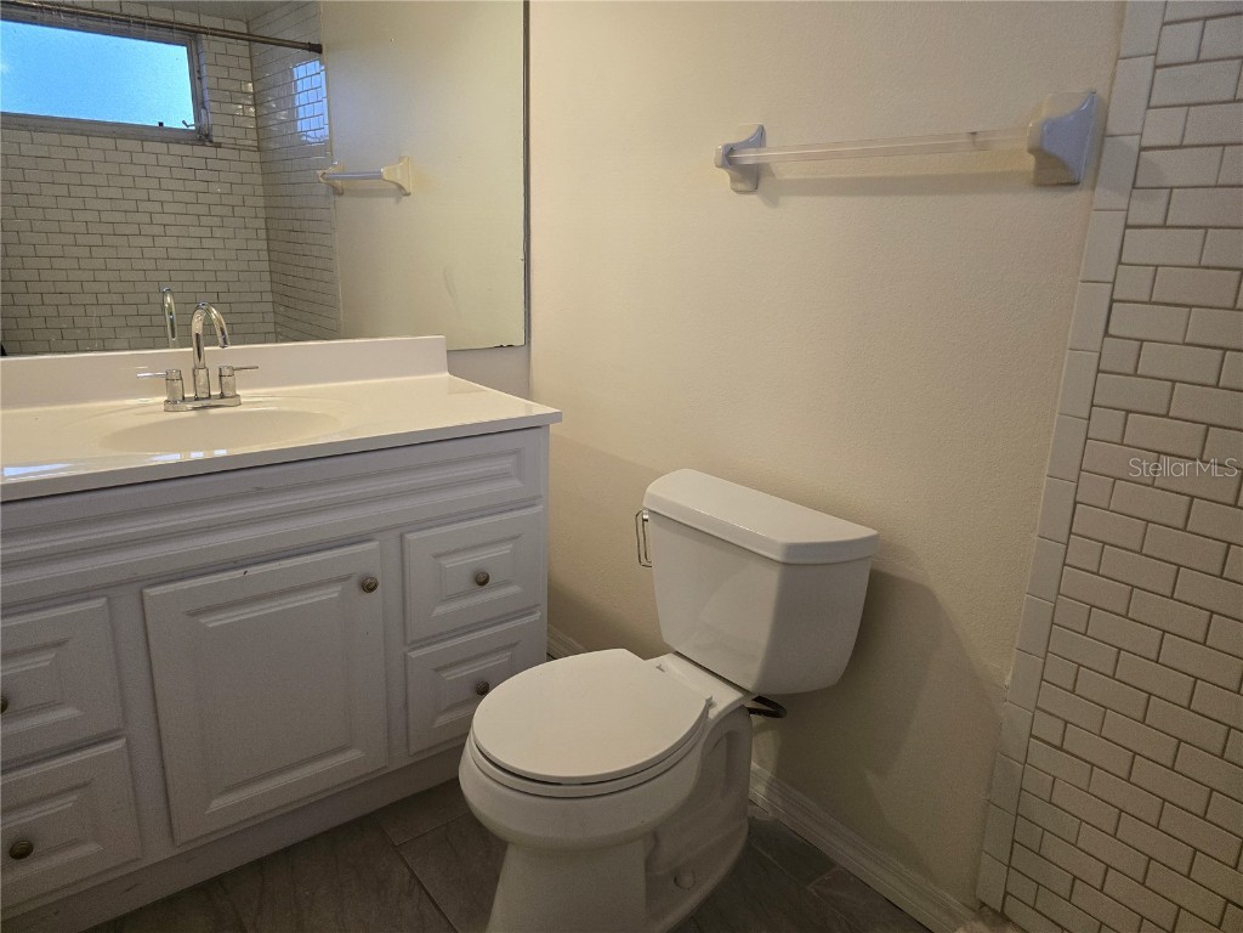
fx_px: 826
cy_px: 466
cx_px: 622
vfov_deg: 58.9
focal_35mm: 23
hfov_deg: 73.9
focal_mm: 6.3
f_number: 1.7
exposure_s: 1/120
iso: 250
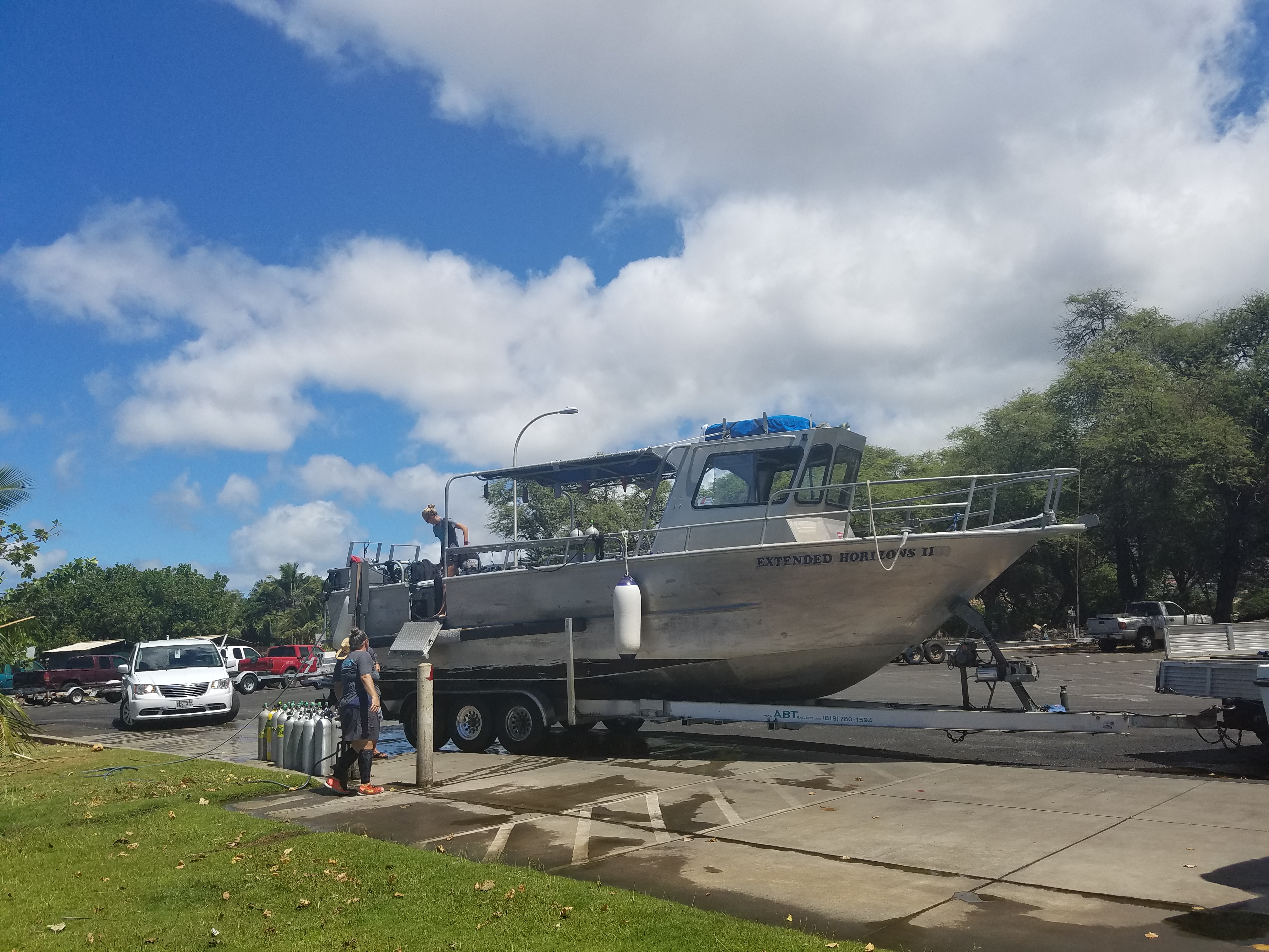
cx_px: 634
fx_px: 953
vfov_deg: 53.1
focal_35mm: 26
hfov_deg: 67.3
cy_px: 476
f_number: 1.7
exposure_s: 1/3896
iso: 50
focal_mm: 4.2
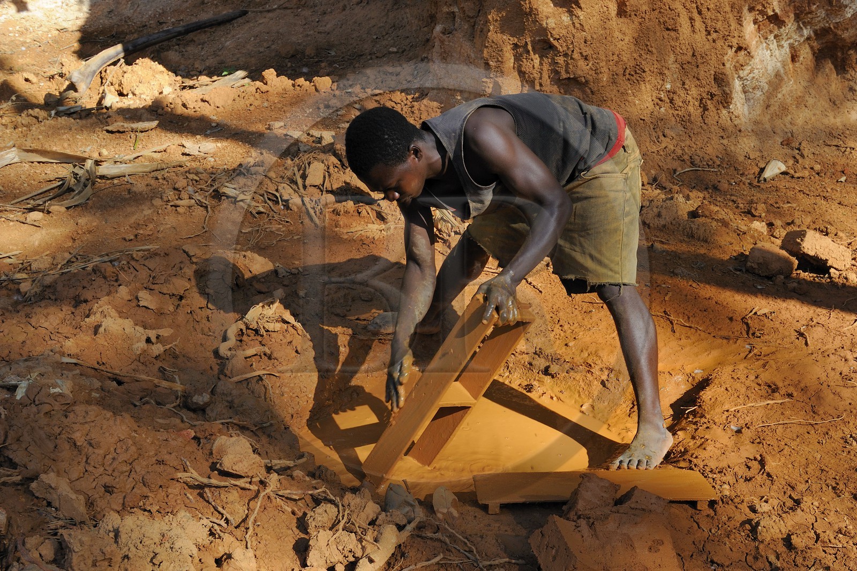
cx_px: 428
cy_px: 286
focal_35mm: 42
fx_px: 1000
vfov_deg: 31.9
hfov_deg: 46.4
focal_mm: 42
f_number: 10
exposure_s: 1/250
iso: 400
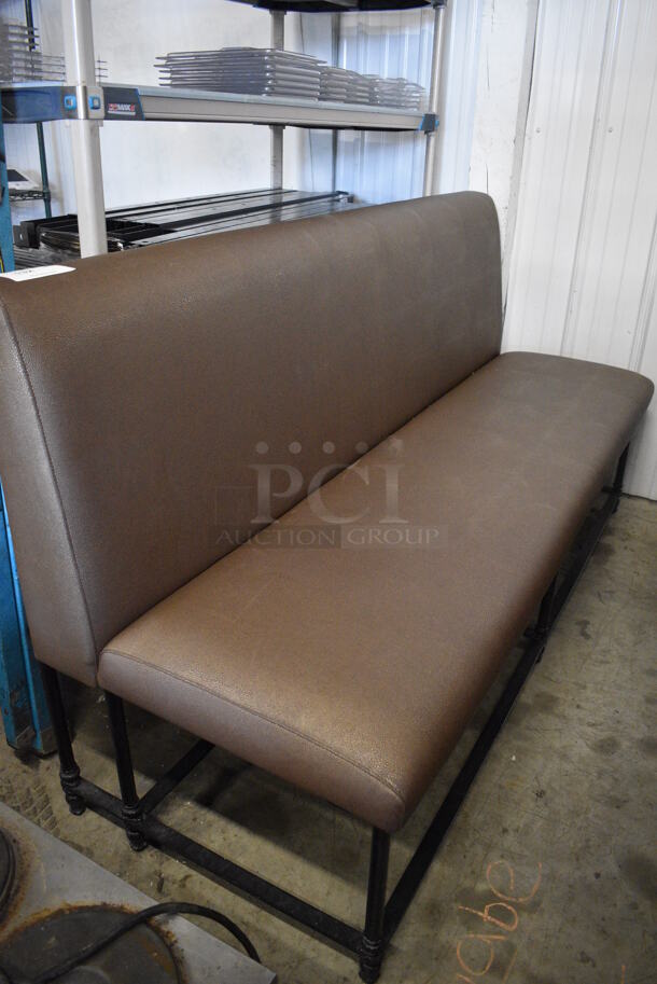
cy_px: 492
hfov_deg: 48.0
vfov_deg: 67.3
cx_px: 328
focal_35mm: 27
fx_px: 738
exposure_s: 1/125
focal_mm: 18
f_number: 3.5
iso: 4000
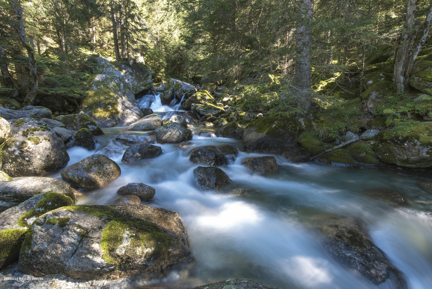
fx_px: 180
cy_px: 144
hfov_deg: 100.4
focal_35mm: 15
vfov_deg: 77.4
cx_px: 216
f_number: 22
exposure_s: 2
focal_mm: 15
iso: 64
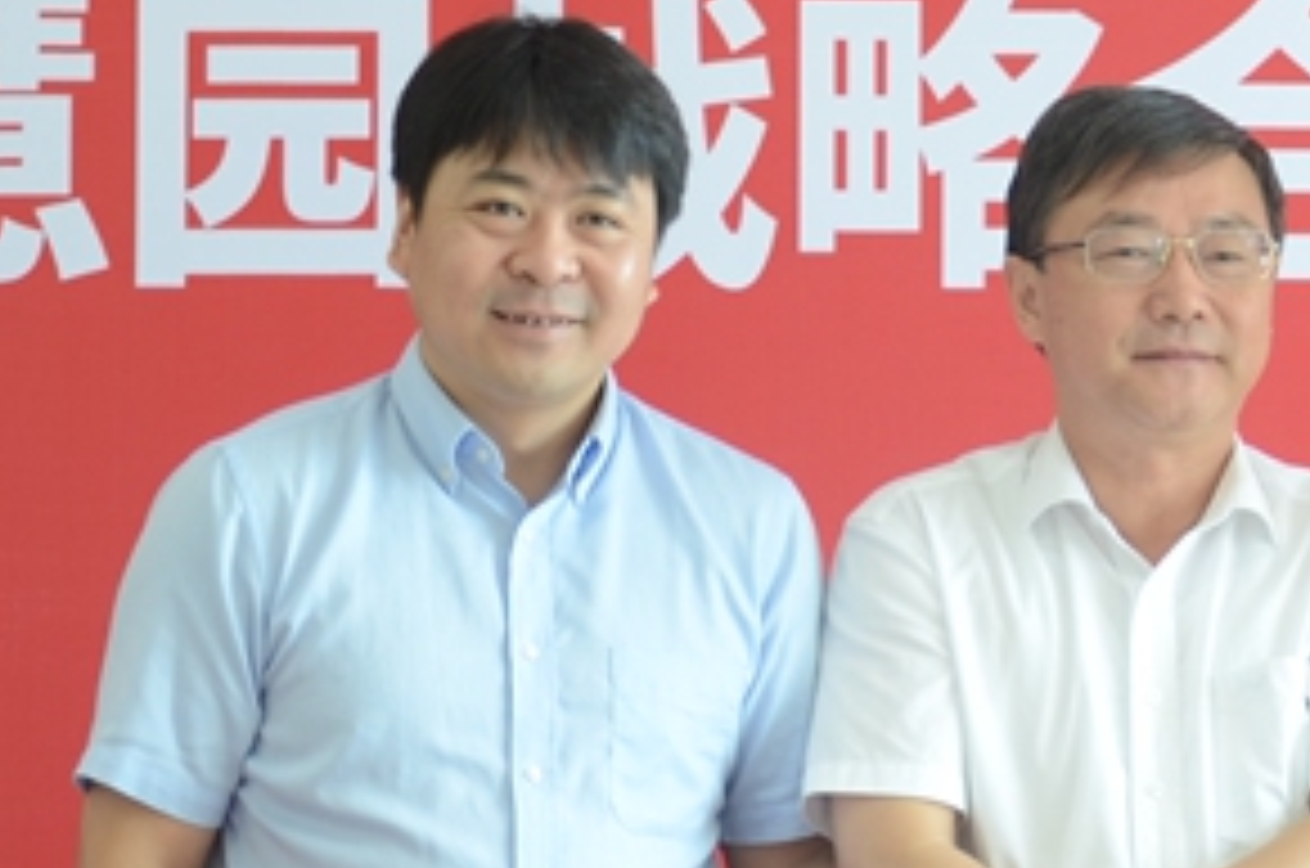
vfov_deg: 8.5
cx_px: 1008
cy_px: 623
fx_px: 5849
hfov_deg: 12.7
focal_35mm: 161
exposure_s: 1/6
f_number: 4
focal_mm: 26
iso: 100
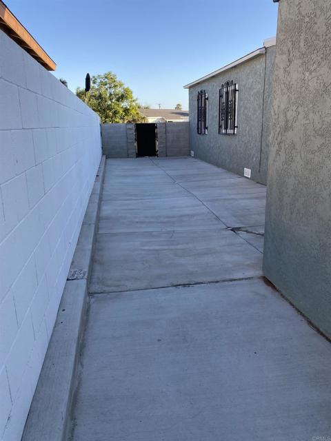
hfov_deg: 53.1
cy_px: 220
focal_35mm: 26
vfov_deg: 67.3
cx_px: 166
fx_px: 331
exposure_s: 1/510
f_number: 1.8
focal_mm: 4.25
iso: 32
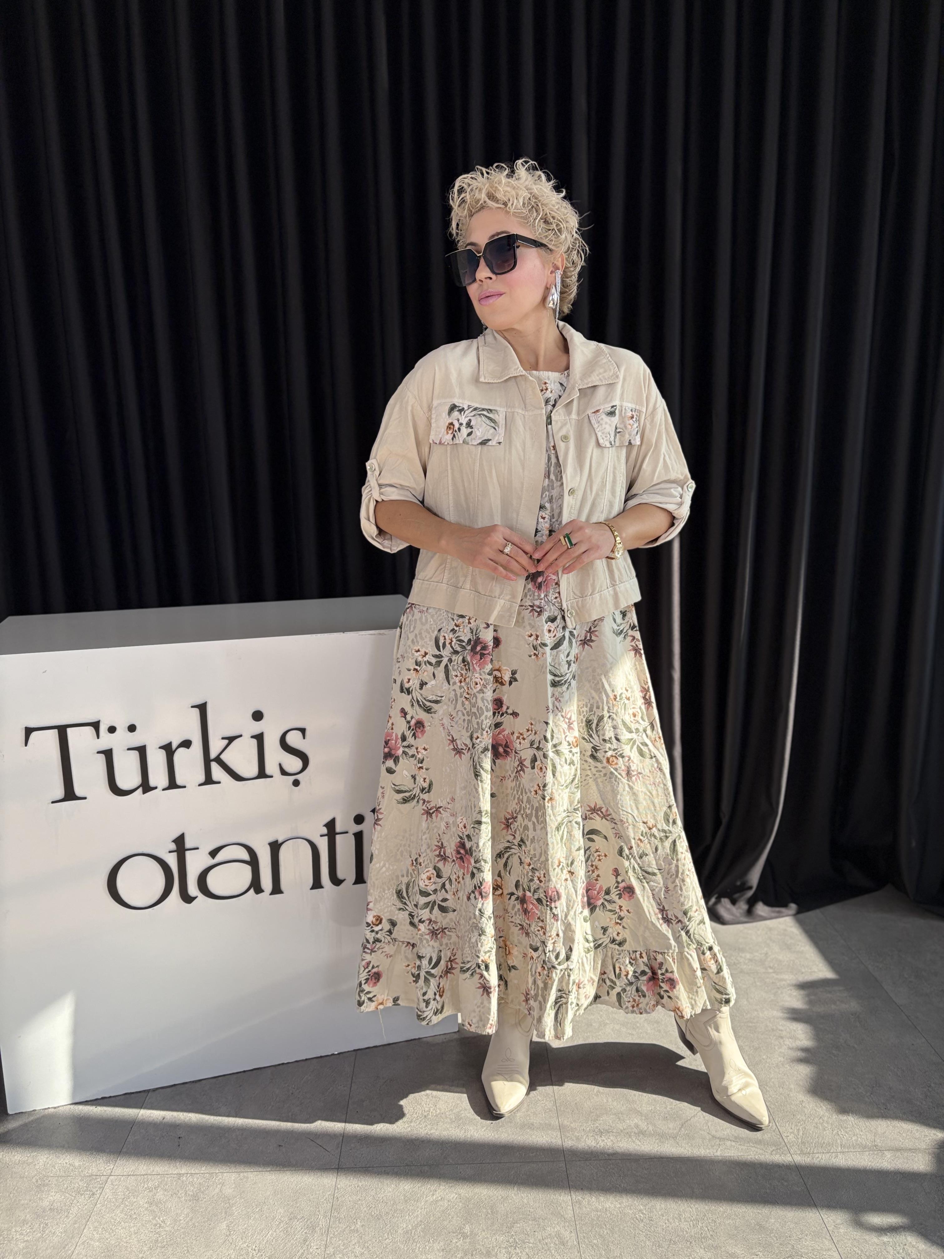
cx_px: 472
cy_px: 630
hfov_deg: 53.1
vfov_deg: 67.3
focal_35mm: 26
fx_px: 945
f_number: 1.6
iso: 100
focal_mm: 5.96
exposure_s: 1/121
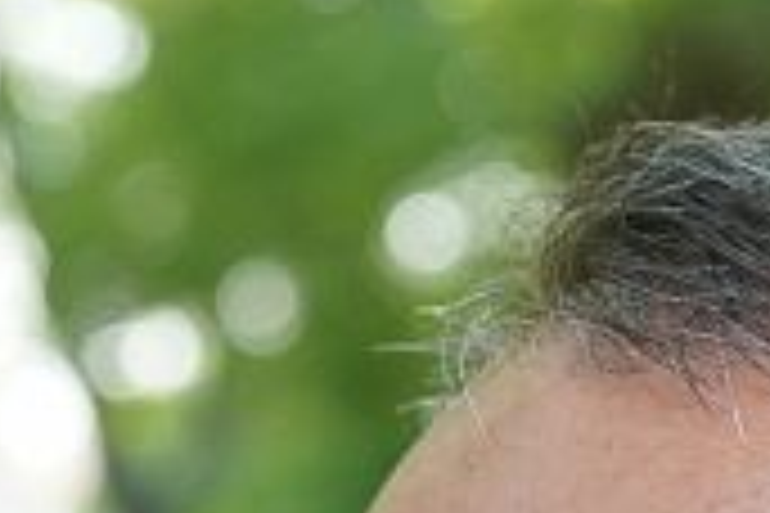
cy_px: 1634
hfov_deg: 5.9
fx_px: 7486
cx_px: 684
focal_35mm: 350
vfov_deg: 3.8
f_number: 4.5
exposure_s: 1/250
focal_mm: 50
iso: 1000
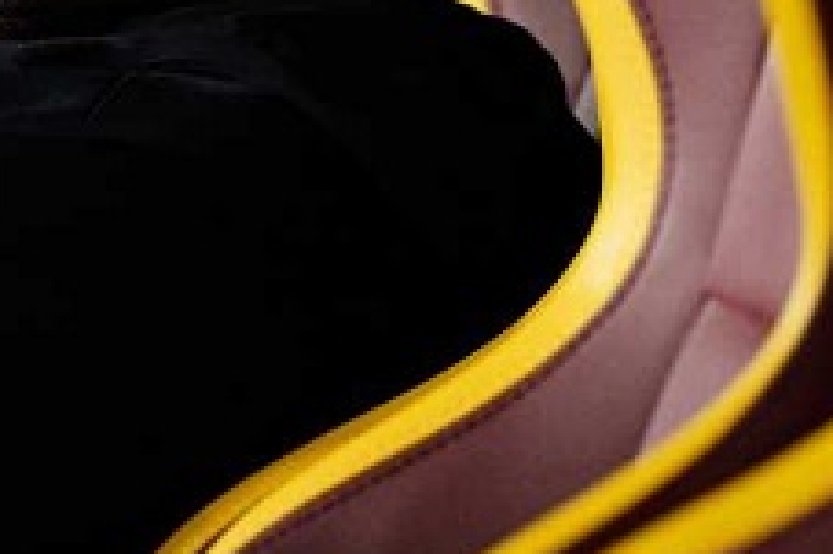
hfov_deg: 1.6
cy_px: -73
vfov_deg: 1.1
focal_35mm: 1269
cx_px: 194
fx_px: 29341
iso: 2000
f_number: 2.8
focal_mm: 400
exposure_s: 1/1000
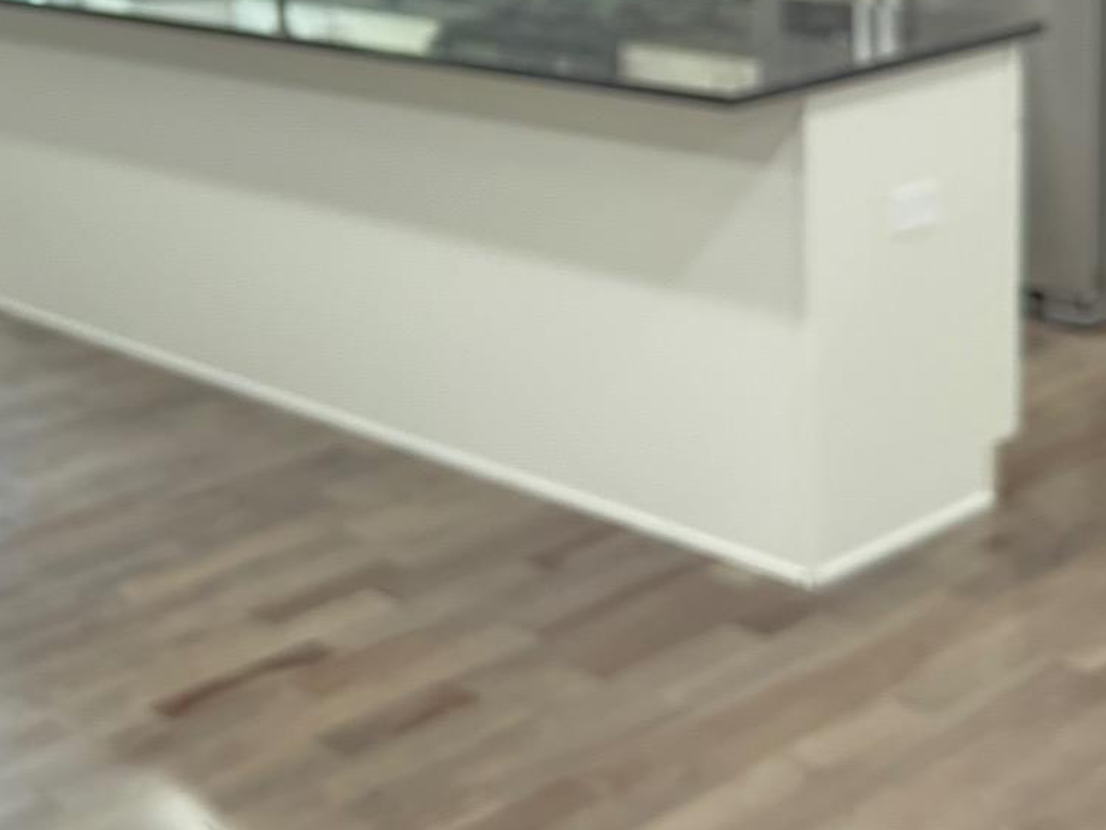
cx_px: 141
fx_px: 2109
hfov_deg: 28.4
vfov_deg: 21.6
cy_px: 27
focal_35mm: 66
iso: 640
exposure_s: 1/60
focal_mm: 6.76
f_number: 1.78
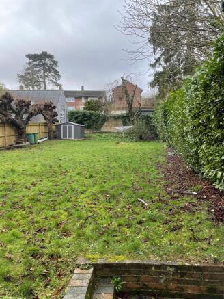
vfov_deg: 67.3
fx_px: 224
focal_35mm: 26
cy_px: 150
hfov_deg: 53.1
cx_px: 112
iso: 32
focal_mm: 4.2
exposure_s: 1/456
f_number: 1.6
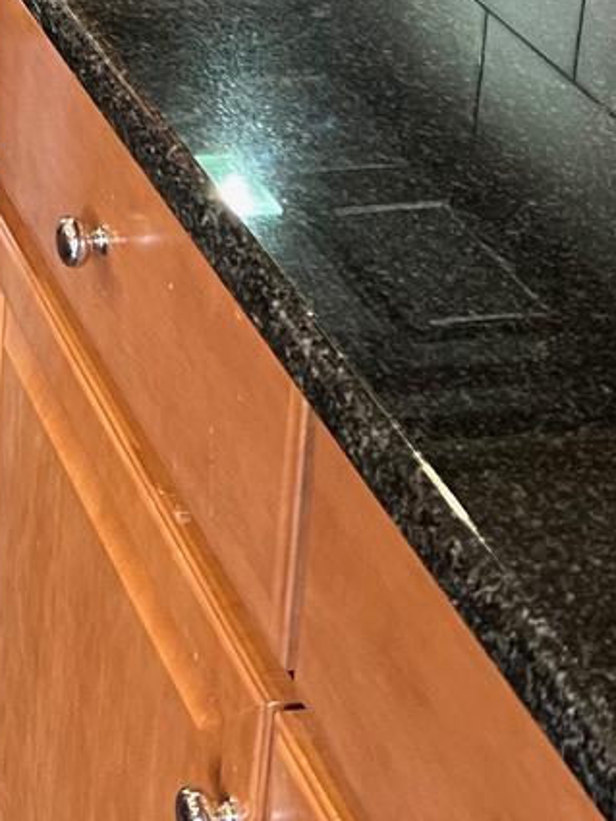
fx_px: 2229
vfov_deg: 18.5
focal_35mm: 94
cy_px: -413
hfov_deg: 14.8
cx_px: -272
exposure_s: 1/60
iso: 250
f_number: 1.5
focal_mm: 5.7
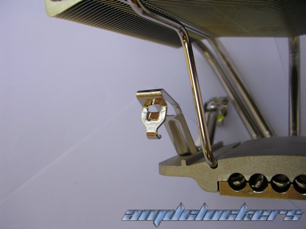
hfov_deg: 49.0
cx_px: 153
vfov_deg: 37.7
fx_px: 336
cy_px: 114
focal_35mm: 38
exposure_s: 1/201
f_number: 2.8
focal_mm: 5.8
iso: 50
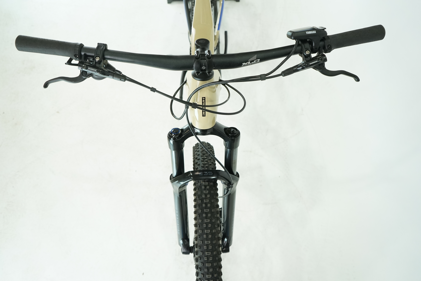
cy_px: 140
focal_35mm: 33
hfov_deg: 57.2
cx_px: 210
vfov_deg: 40.0
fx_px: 386
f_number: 5
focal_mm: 33
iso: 1600
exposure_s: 1/200
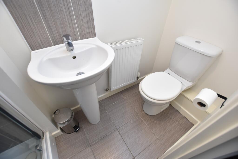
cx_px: 119
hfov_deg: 100.4
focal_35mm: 15
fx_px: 99
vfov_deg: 77.3
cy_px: 80
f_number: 3.5
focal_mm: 10
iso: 320
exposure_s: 1/15
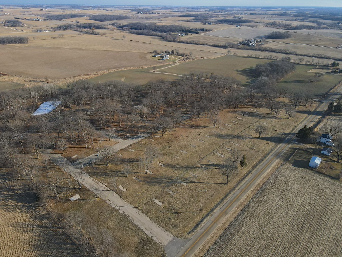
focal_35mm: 24
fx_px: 237
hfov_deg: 71.6
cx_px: 171
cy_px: 128
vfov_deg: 56.8
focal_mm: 4.5
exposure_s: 1/640
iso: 100
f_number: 2.8
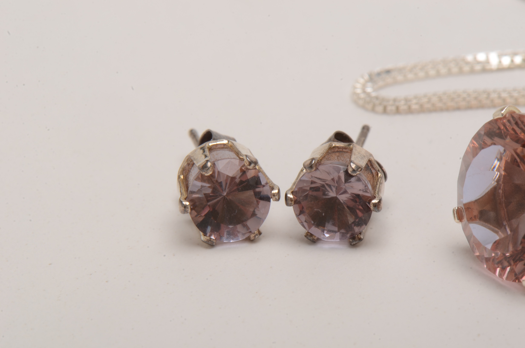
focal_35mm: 128
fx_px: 1856
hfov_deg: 16.1
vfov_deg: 10.7
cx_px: 262
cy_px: 174
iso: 100
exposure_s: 1/160
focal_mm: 85
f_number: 29
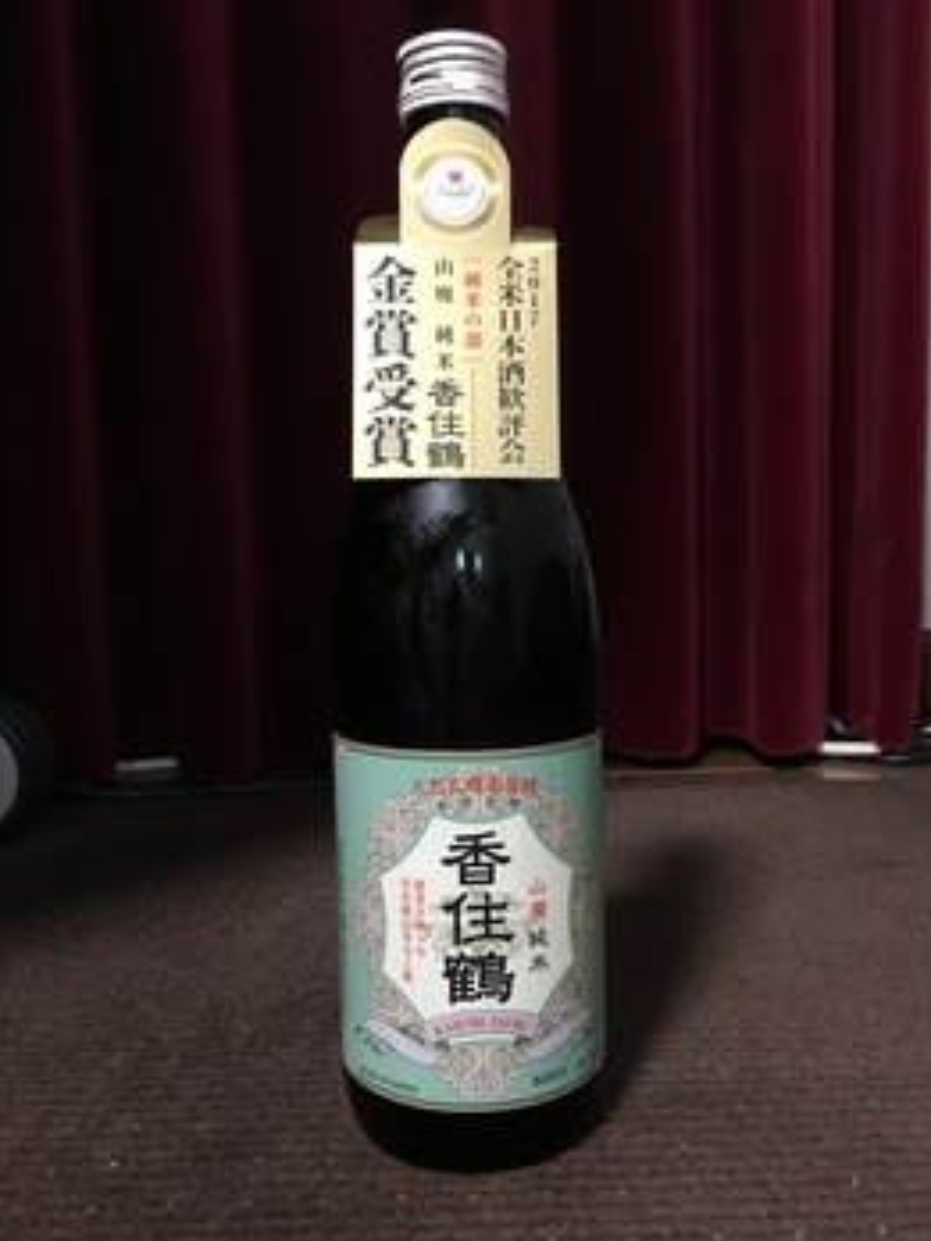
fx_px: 1076
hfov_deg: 46.8
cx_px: 478
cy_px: 610
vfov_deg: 60.0
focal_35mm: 30
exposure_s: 1/15
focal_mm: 4.15
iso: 250
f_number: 2.2
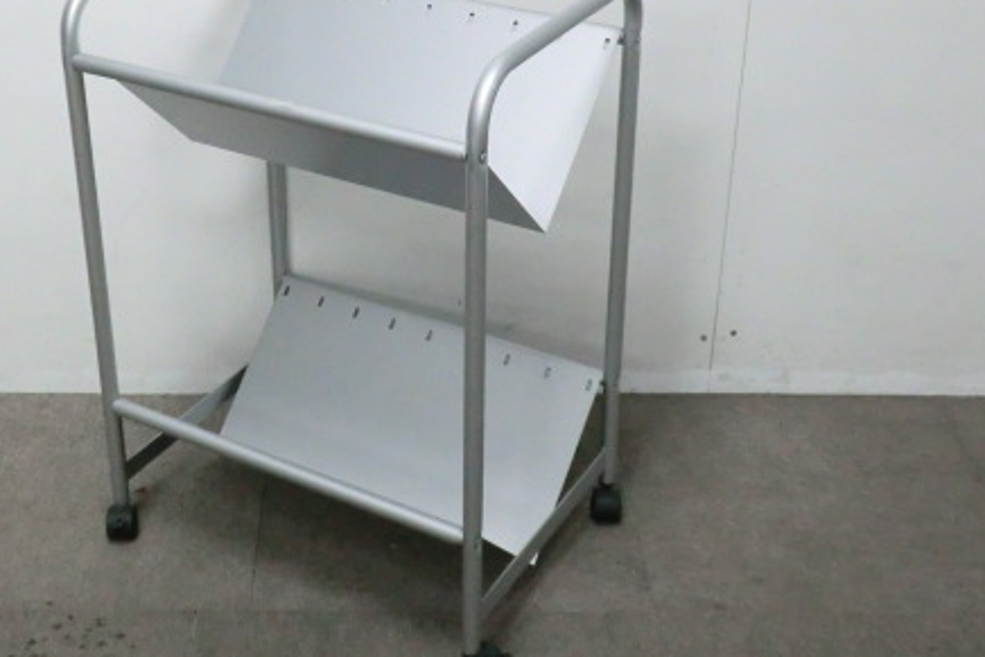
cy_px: 167
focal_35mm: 58
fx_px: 1587
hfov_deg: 34.3
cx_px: 364
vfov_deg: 23.2
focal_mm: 6.9
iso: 640
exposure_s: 1/60
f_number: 3.9
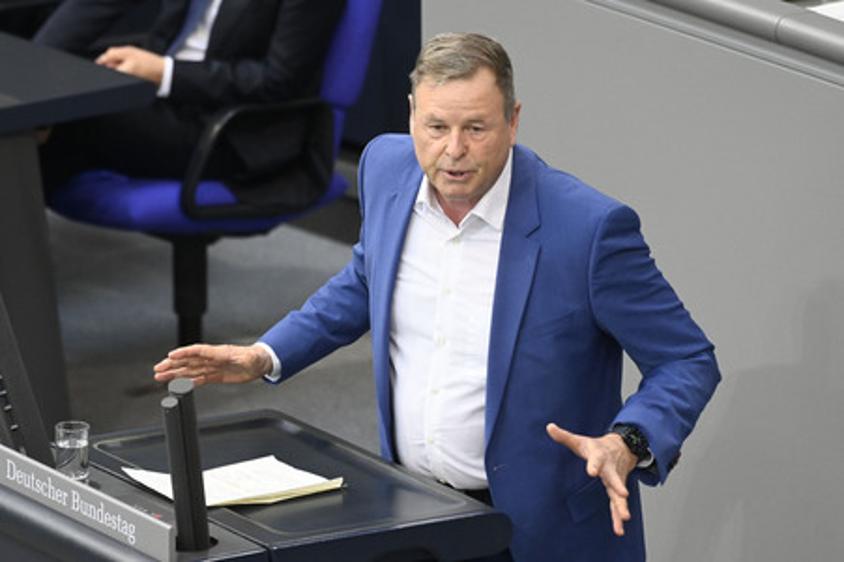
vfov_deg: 4.2
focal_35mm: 330
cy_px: 281
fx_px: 7731
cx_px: 422
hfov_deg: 6.2
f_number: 5.6
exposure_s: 1/400
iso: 10000
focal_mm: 330
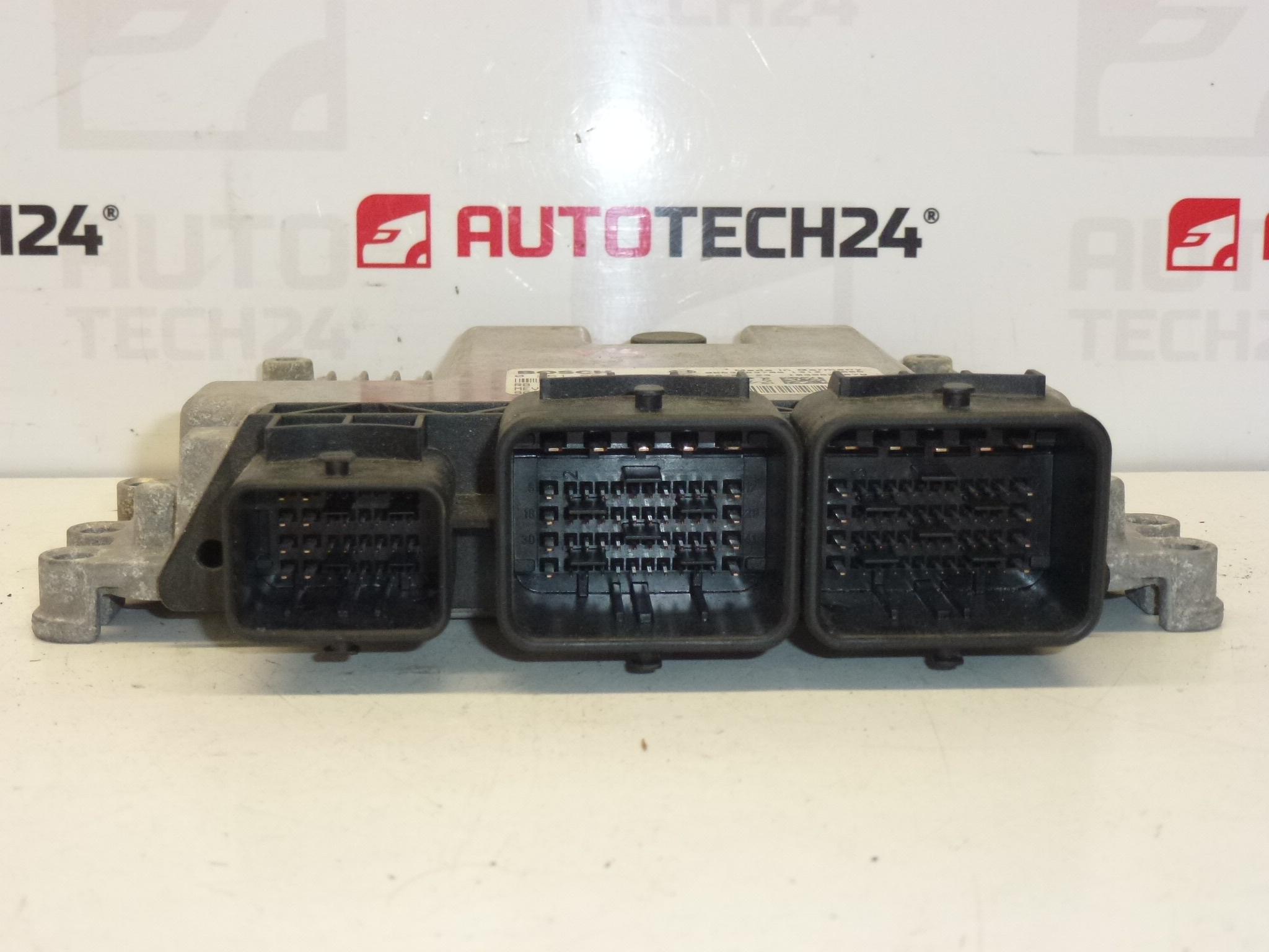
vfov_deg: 29.7
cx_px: 634
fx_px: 1796
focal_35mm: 49
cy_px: 476
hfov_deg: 38.9
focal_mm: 8.7
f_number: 4.1
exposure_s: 1/160
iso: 400
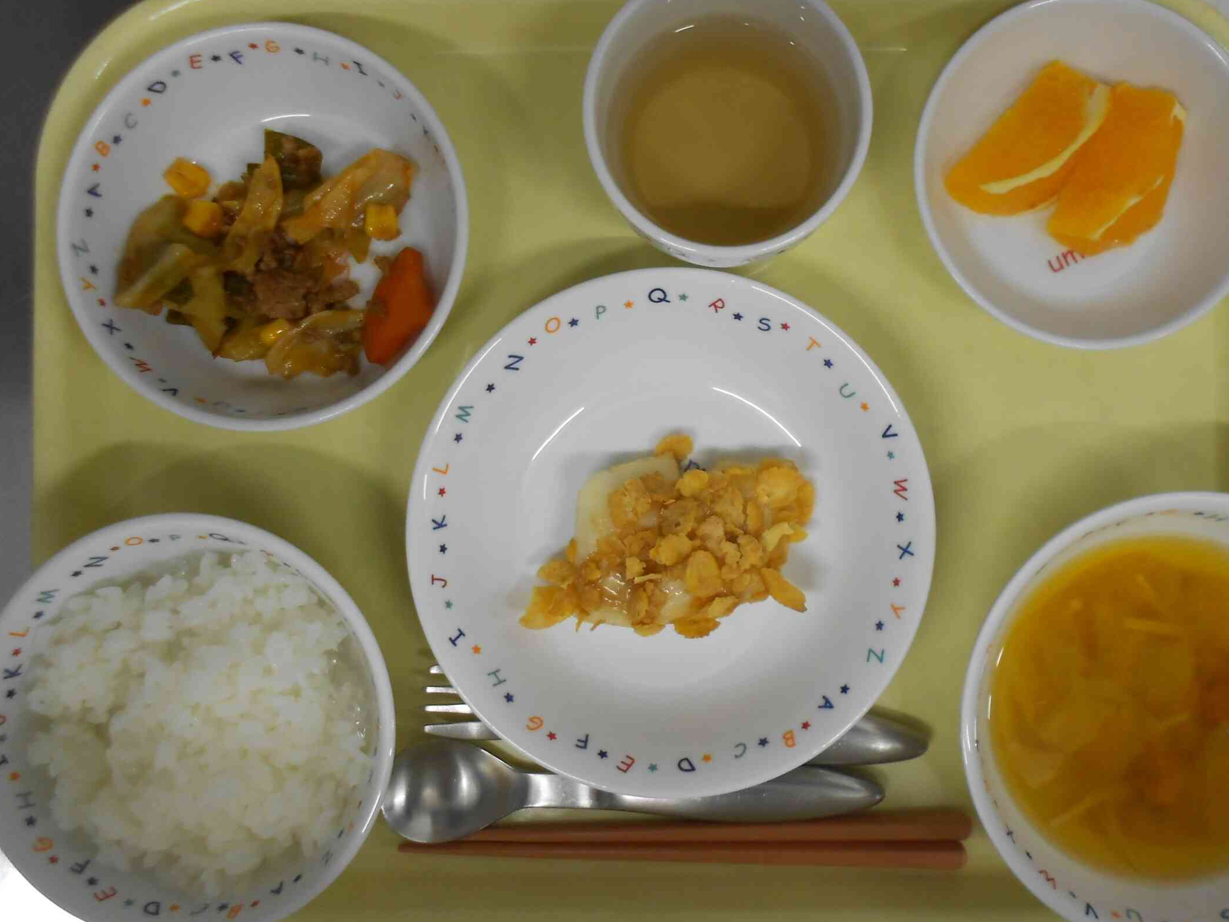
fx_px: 1136
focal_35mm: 32
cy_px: 431
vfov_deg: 44.1
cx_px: 684
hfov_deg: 56.7
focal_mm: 4.6
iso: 160
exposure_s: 1/30
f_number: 3.2
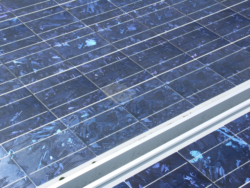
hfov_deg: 30.3
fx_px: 462
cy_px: 94
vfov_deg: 22.9
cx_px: 125
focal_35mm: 64
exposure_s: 1/320
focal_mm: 16.7
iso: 50
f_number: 5.6
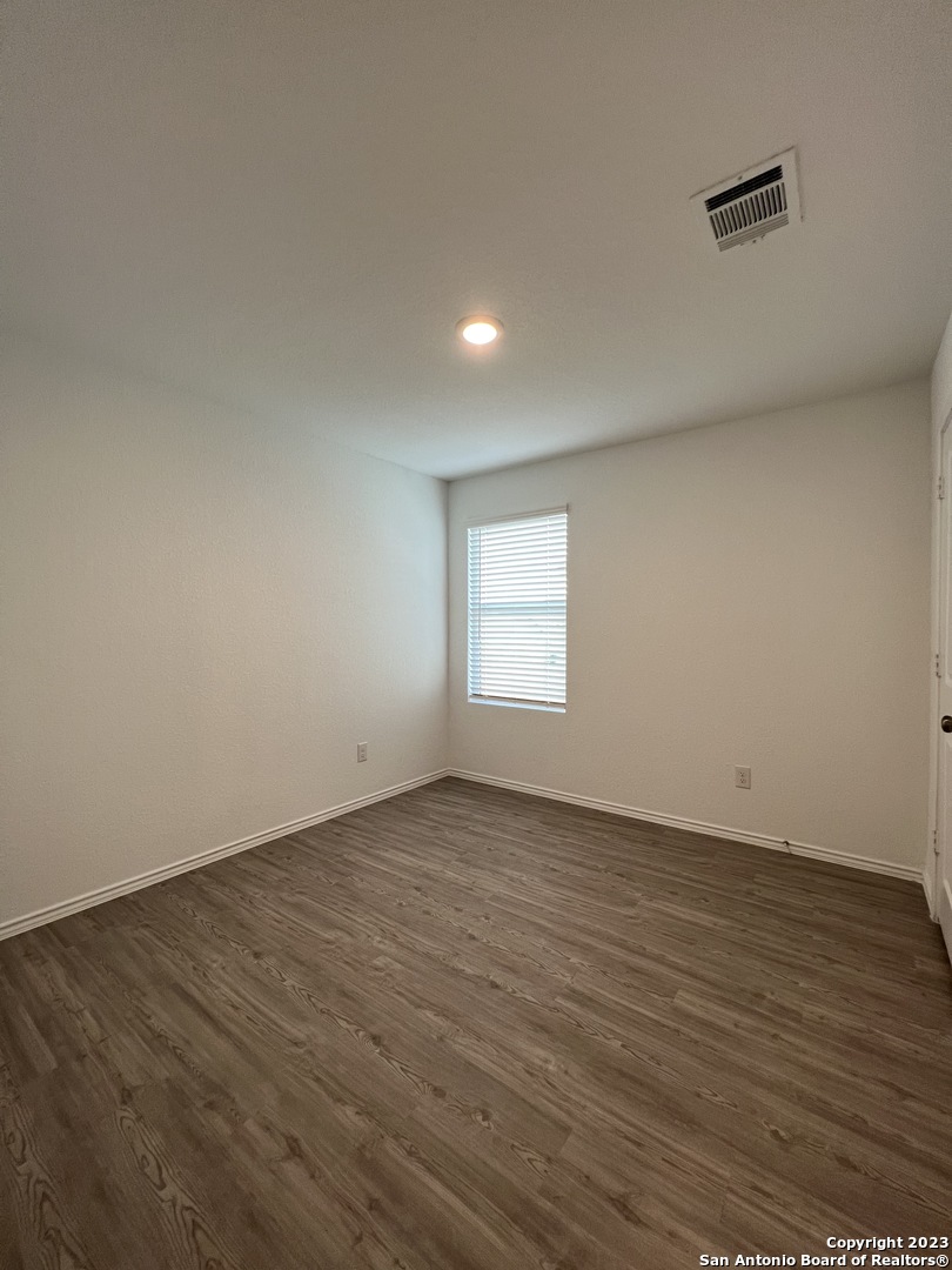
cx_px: 476
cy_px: 635
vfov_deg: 106.2
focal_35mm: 13
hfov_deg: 89.9
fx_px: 477
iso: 160
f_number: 1.8
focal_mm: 1.57
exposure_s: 1/60
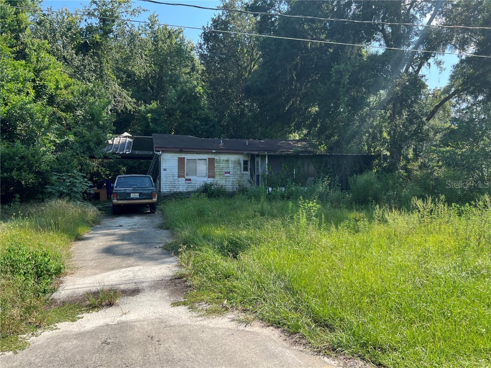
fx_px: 369
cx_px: 246
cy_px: 184
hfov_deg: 67.3
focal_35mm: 26
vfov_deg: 53.1
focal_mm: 5.7
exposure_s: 1/1449
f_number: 1.5
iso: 50
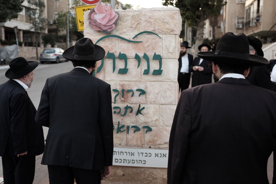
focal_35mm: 35
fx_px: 268
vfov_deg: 37.9
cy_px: 92
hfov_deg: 54.4
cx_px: 138
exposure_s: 1/250
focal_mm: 23
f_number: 2.8
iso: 400
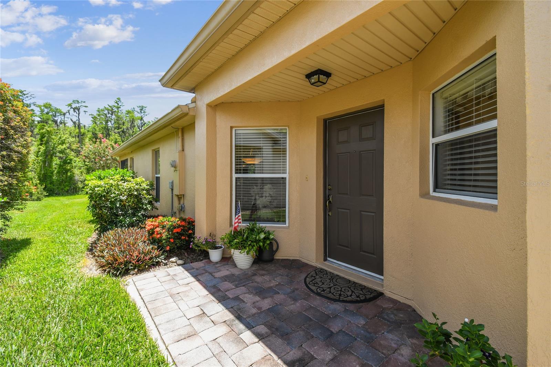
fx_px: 230
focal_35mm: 15
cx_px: 276
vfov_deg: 77.3
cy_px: 184
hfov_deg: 100.4
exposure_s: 1/250
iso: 100
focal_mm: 10
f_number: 7.1
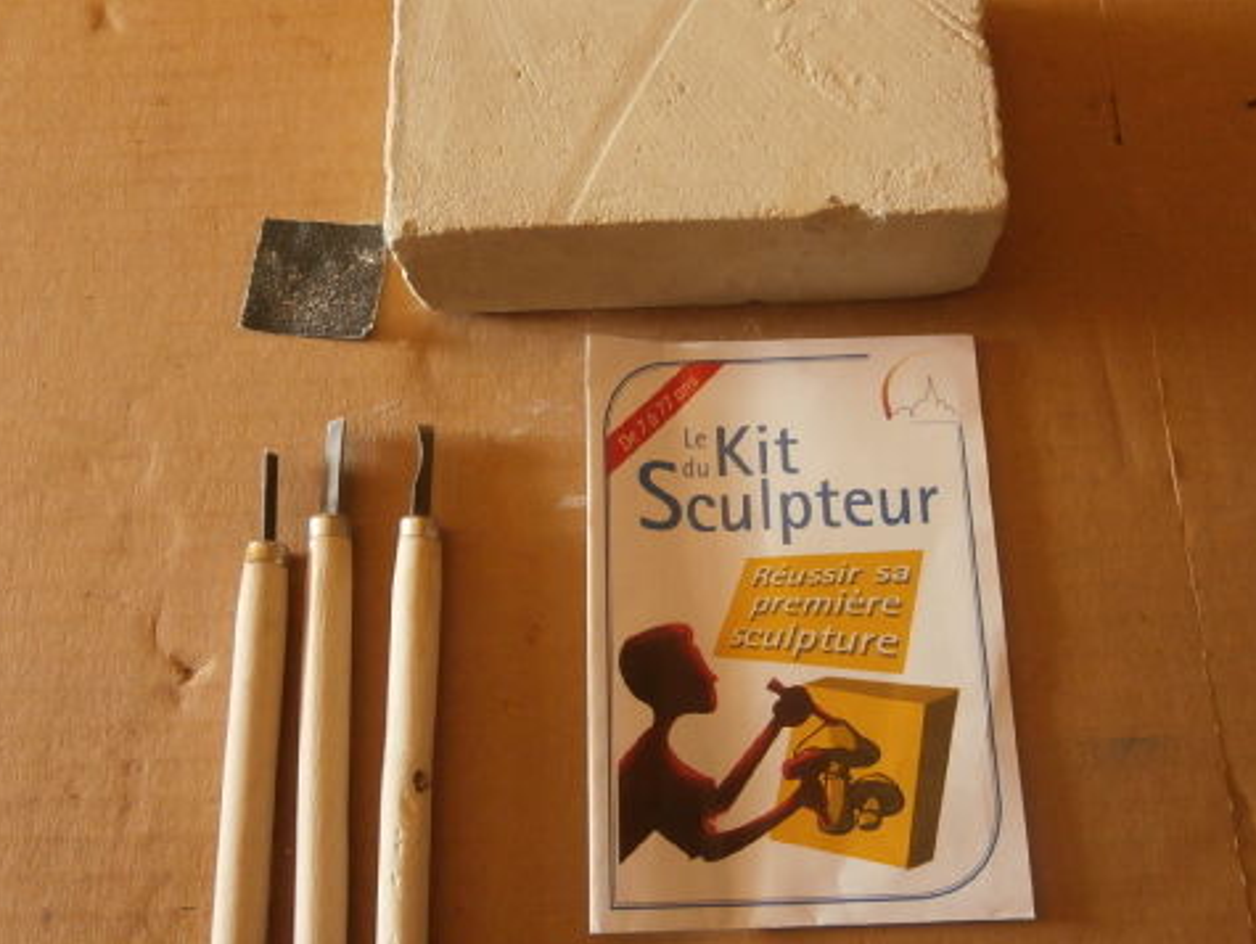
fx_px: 1271
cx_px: 677
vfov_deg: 40.7
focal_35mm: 35
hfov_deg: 52.5
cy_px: 442
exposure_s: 1/25
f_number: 2.8
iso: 200
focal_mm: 4.7
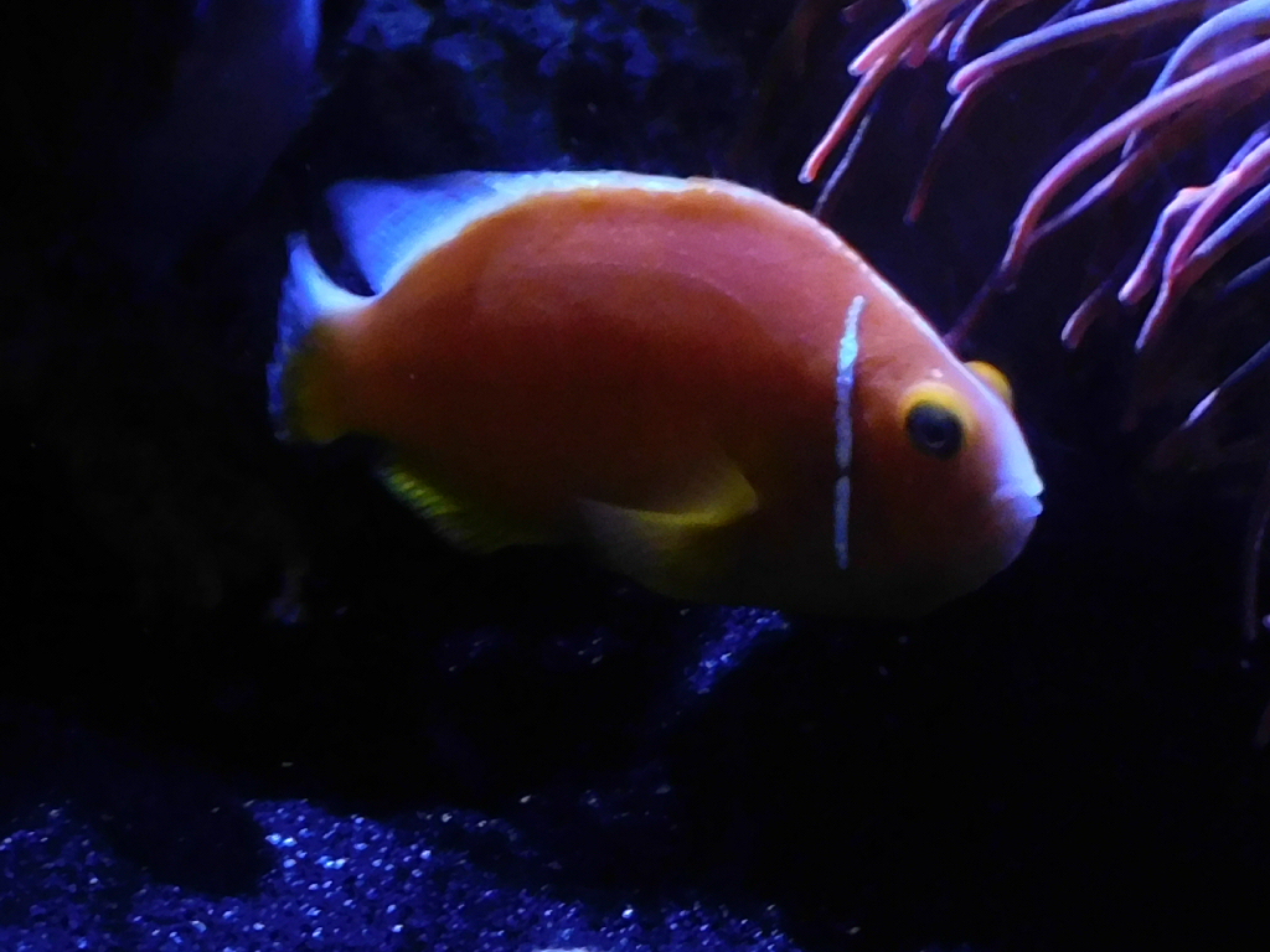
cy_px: 476
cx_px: 635
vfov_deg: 49.7
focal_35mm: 28
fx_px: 1027
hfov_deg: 63.4
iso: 320
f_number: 3.2
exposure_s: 1/30
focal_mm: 4.9
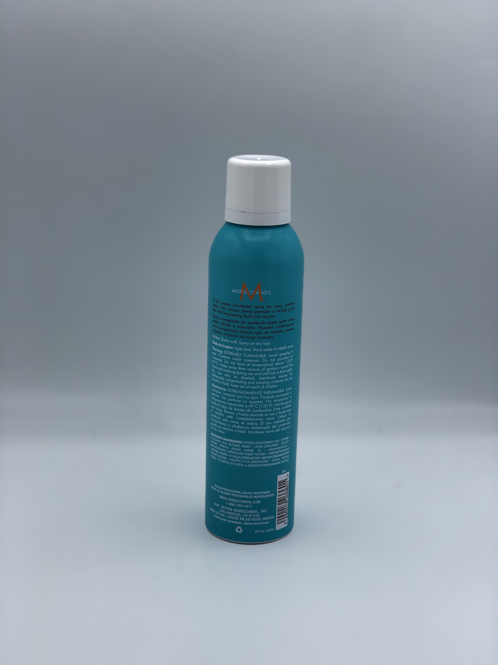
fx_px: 1093
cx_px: 249
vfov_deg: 33.8
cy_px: 332
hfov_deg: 25.7
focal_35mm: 57
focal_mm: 6.6
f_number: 2.8
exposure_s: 1/444
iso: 20
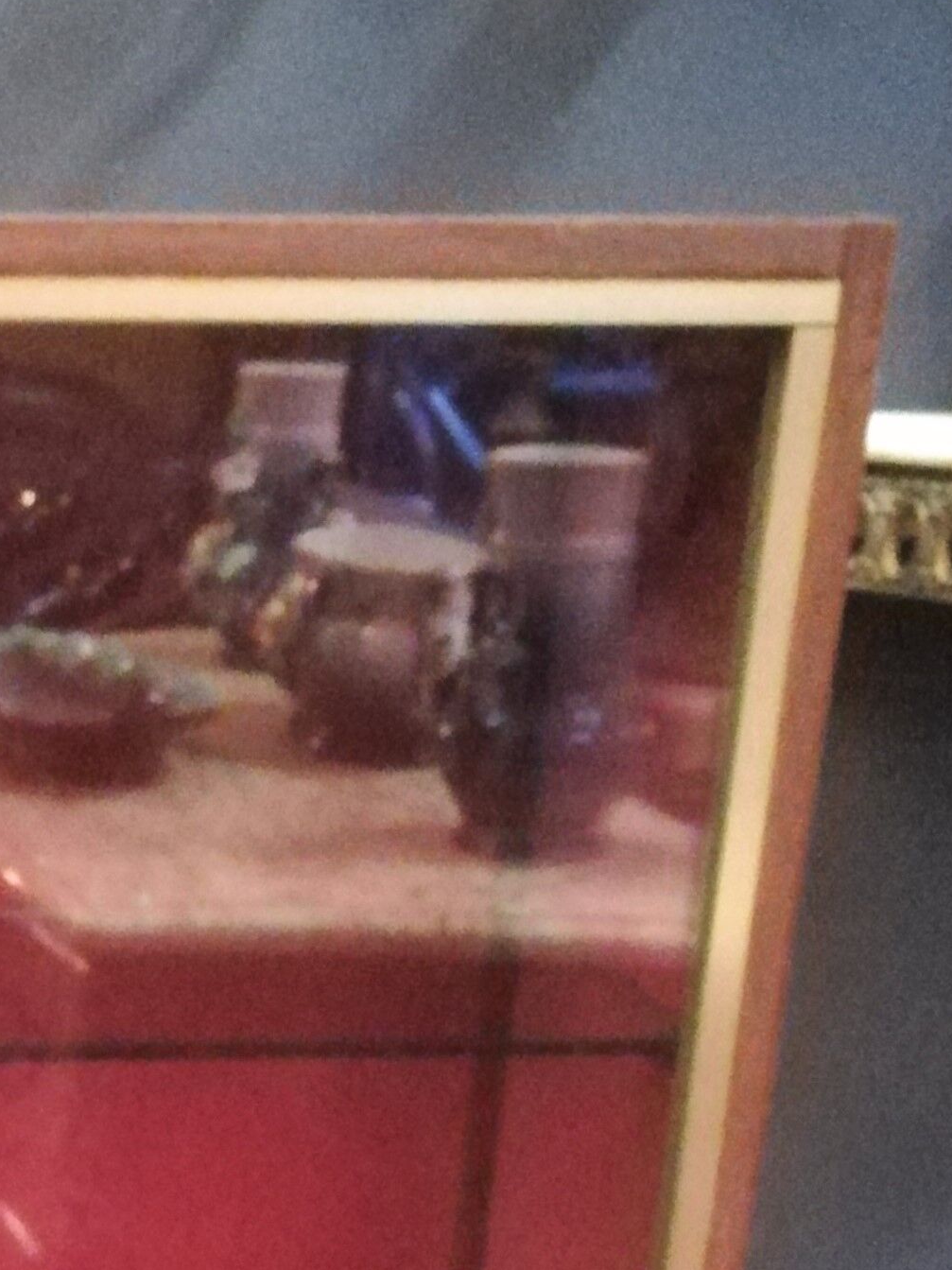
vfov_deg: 23.9
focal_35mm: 71
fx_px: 2604
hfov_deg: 19.0
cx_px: -324
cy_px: 1677
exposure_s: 1/14.3
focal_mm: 3.83
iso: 3200
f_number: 2.2
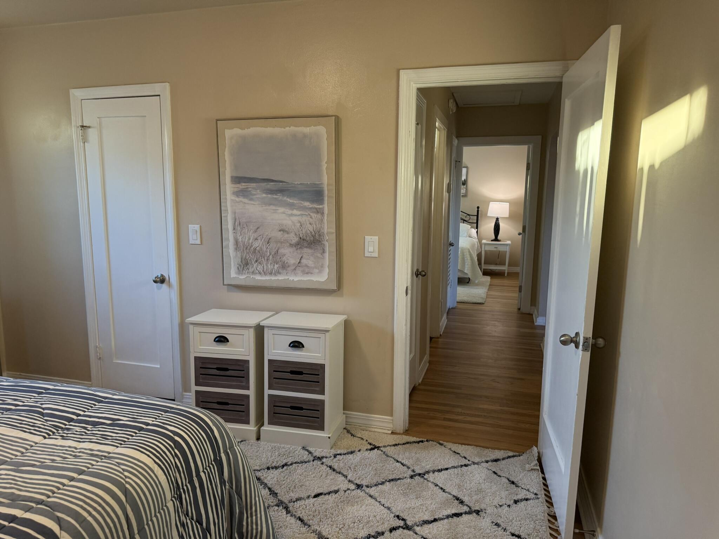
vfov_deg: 56.8
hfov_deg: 71.6
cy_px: 270
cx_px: 360
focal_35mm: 24
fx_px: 498
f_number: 1.78
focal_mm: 6.76
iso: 200
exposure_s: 1/137
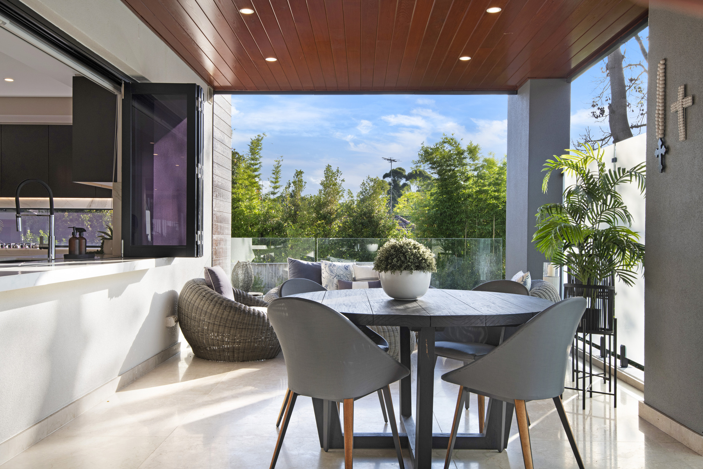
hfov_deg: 58.7
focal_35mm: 32
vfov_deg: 41.1
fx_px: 625
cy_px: 234
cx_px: 352
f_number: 11
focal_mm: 32
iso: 320
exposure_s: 1/50
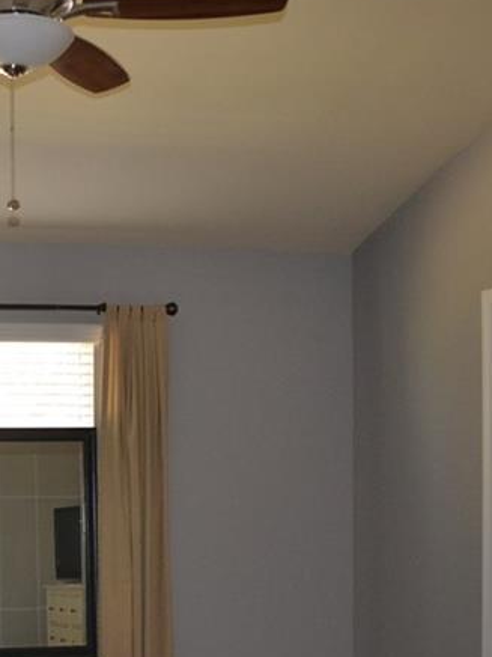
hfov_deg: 22.8
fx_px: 1156
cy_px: 491
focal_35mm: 61
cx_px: -36
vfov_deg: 31.1
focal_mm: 18
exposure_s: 1/60
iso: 900
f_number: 3.5
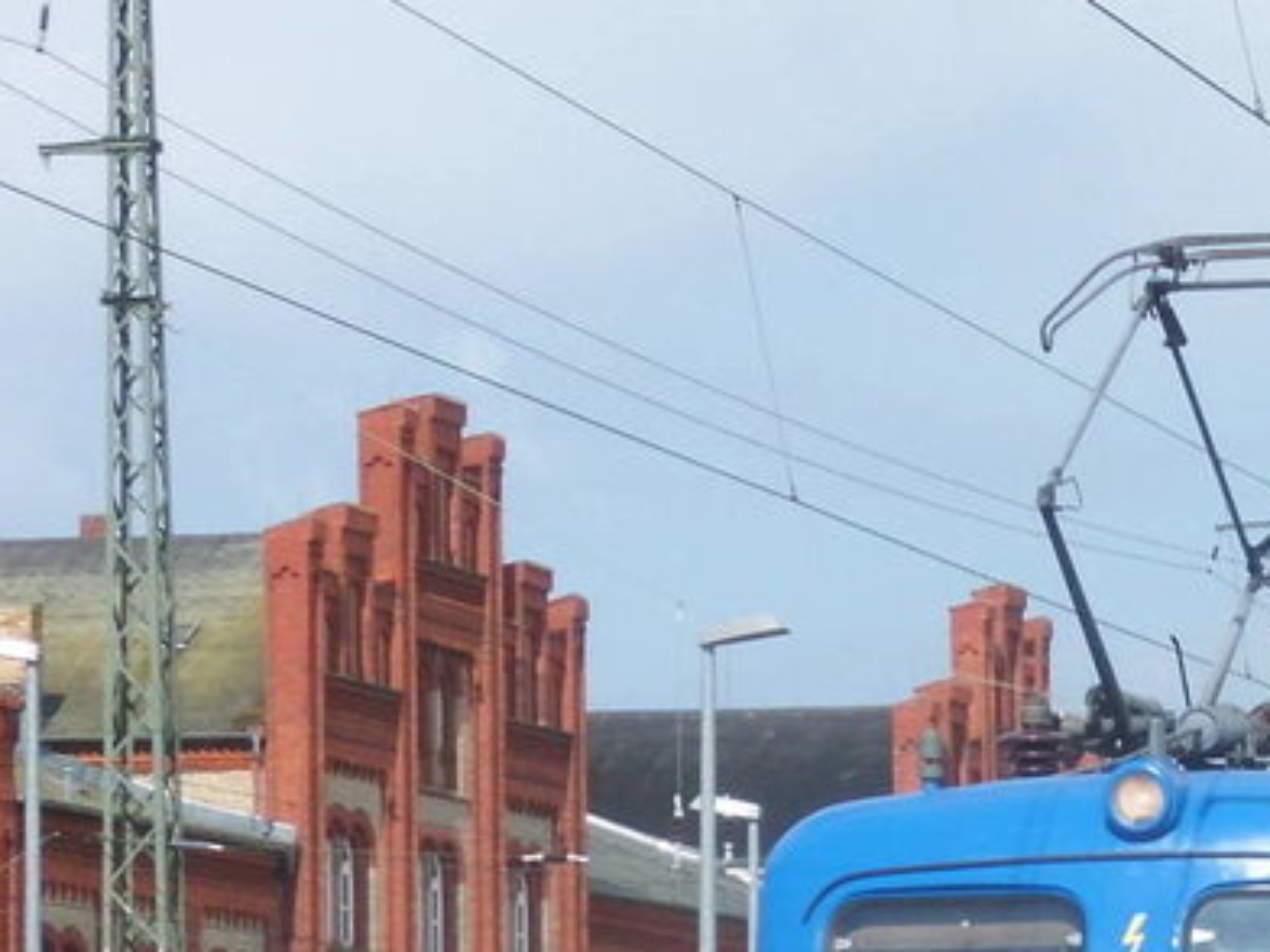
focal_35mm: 236
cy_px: 1172
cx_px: 1552
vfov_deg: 6.3
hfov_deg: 8.3
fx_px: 8658
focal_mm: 13.8
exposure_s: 1/500
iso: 100
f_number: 5.5
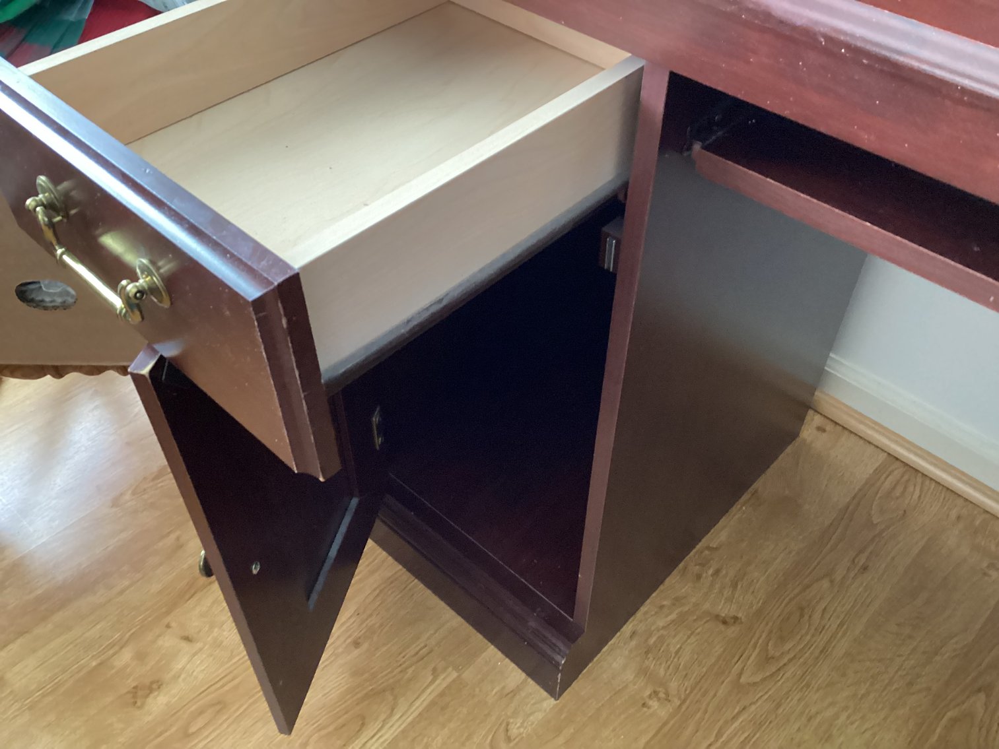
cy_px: 374
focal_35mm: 31
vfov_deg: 45.4
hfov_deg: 58.3
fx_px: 895
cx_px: 500
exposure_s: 1/30
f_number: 2.4
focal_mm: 3.3
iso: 640
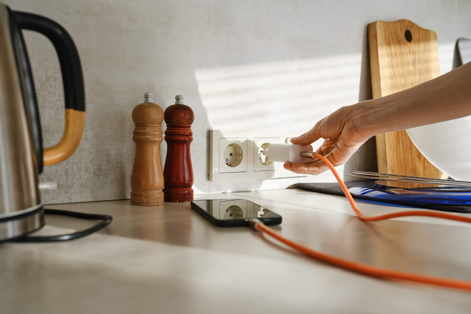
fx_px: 536
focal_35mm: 41
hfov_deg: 47.4
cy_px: 157
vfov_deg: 32.6
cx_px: 236
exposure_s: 1/100
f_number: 2.8
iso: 160
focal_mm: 27
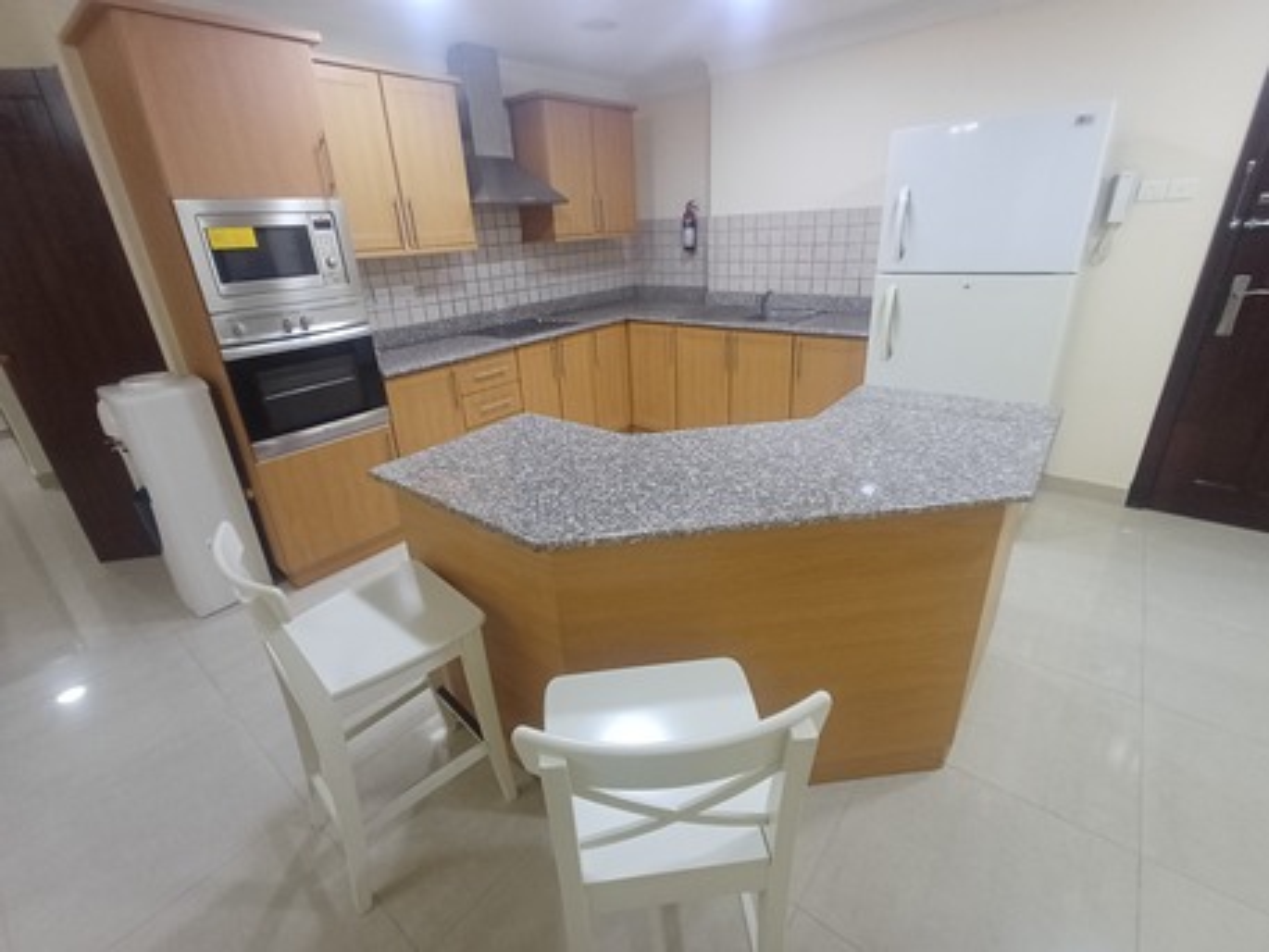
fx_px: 587
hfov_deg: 94.5
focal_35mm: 16
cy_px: 476
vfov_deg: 78.1
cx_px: 634
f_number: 2.2
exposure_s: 1/33.3
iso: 200
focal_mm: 1.64
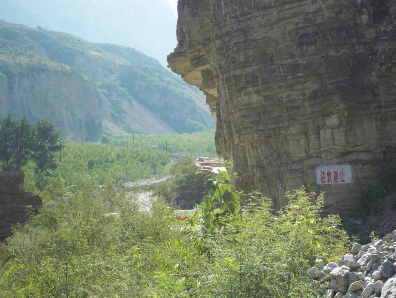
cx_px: 203
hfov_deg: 19.6
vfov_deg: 14.8
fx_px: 1144
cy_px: 169
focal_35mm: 100
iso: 80
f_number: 5.9
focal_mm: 15.5
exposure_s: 1/250
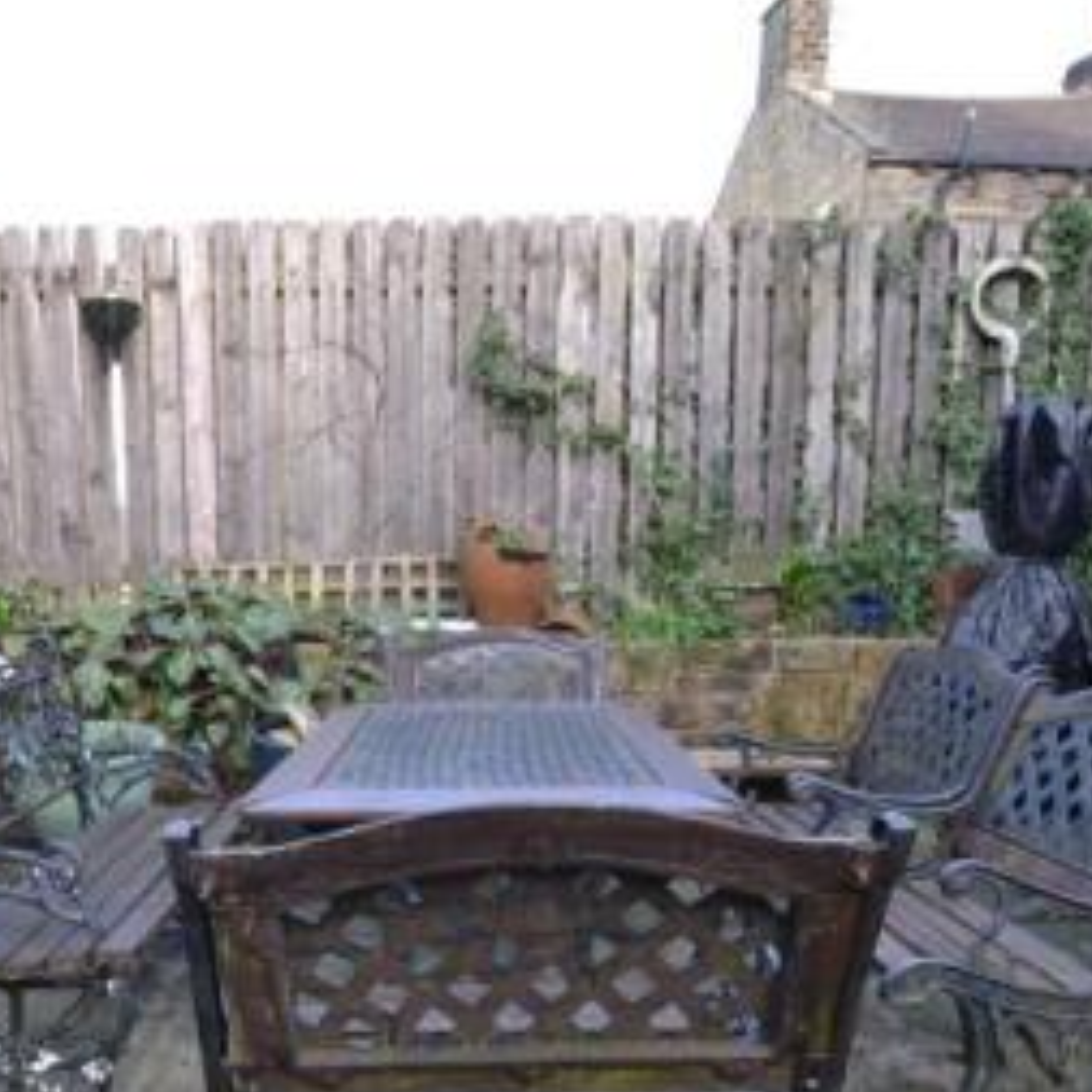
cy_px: 766
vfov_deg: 48.5
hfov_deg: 49.5
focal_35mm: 33
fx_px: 1178
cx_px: 455
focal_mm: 10
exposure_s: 1/125
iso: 360
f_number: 5.6
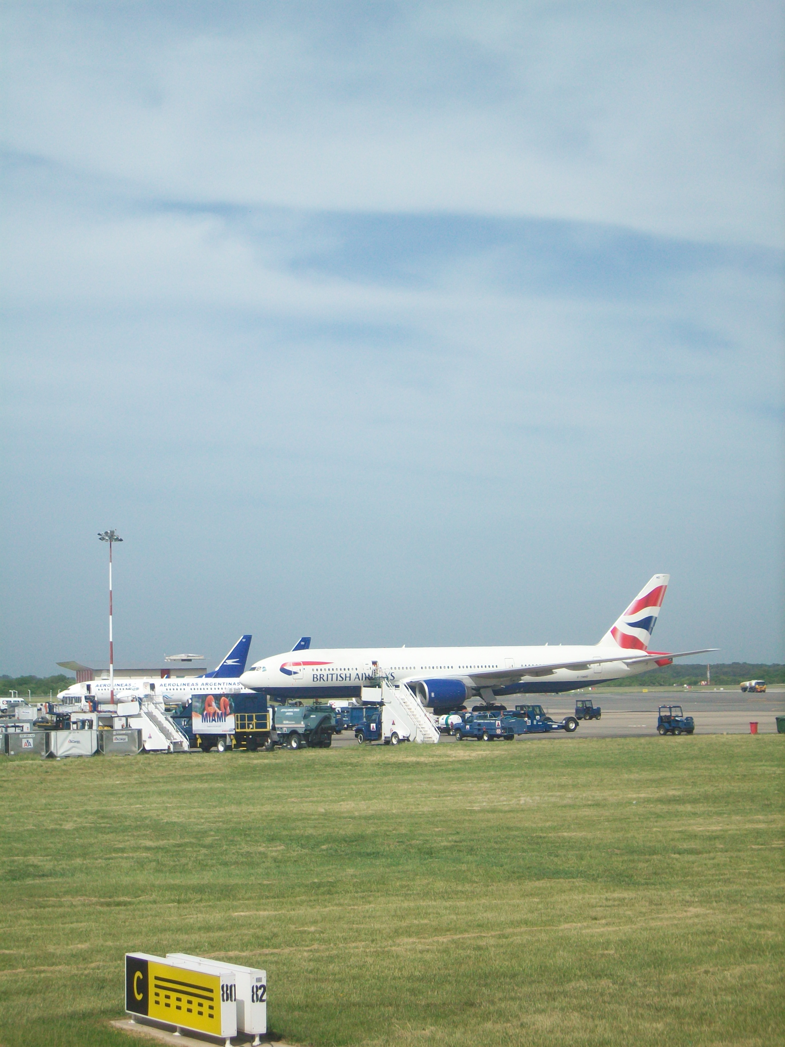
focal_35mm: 77
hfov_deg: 19.1
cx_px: 392
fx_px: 2328
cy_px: 524
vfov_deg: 25.3
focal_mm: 13.7
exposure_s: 1/500
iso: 64
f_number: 4.6
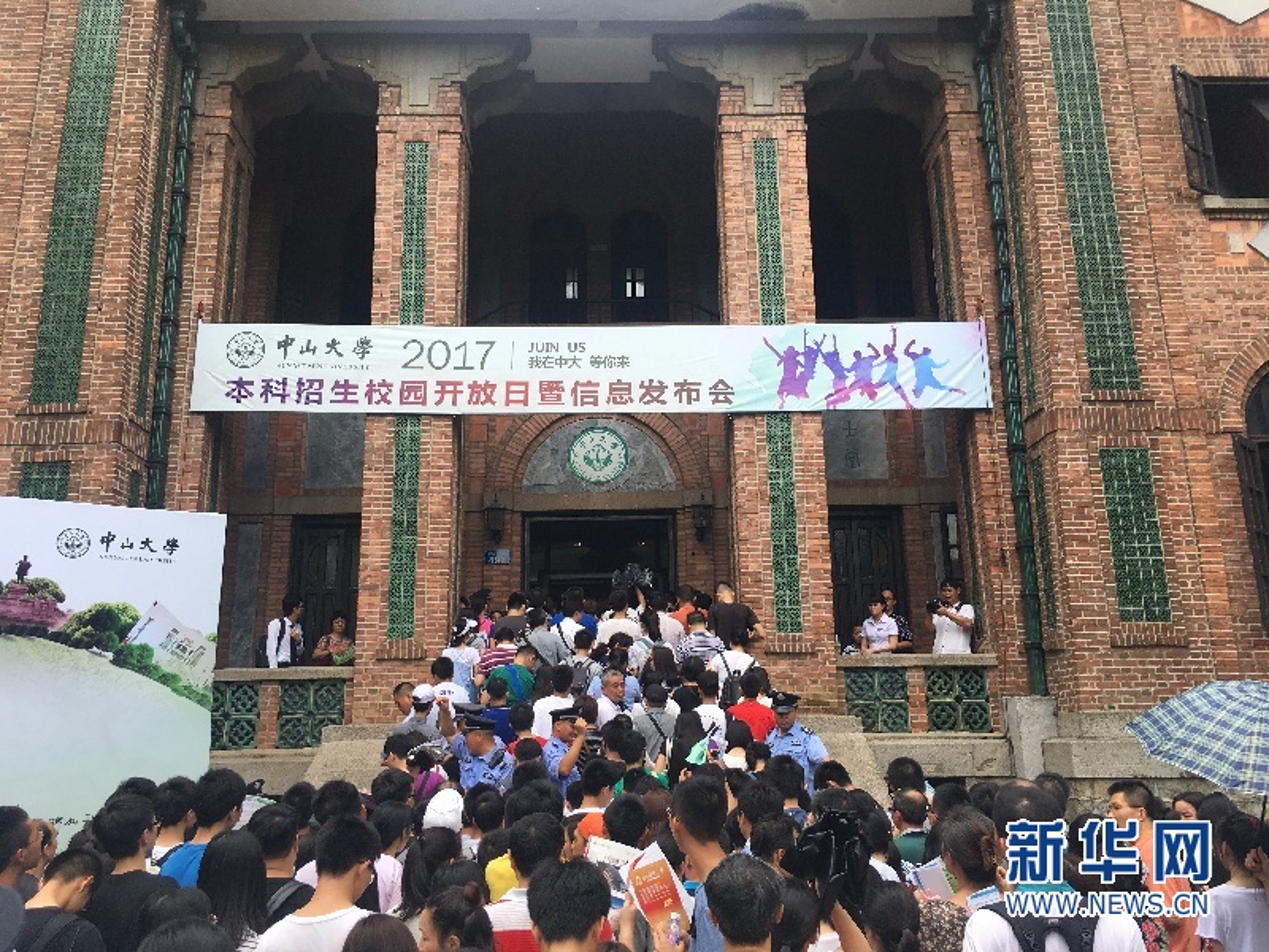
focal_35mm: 29
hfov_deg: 61.7
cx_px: 634
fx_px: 1063
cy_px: 476
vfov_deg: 48.2
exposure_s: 1/836
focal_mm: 4.15
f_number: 2.2
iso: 25
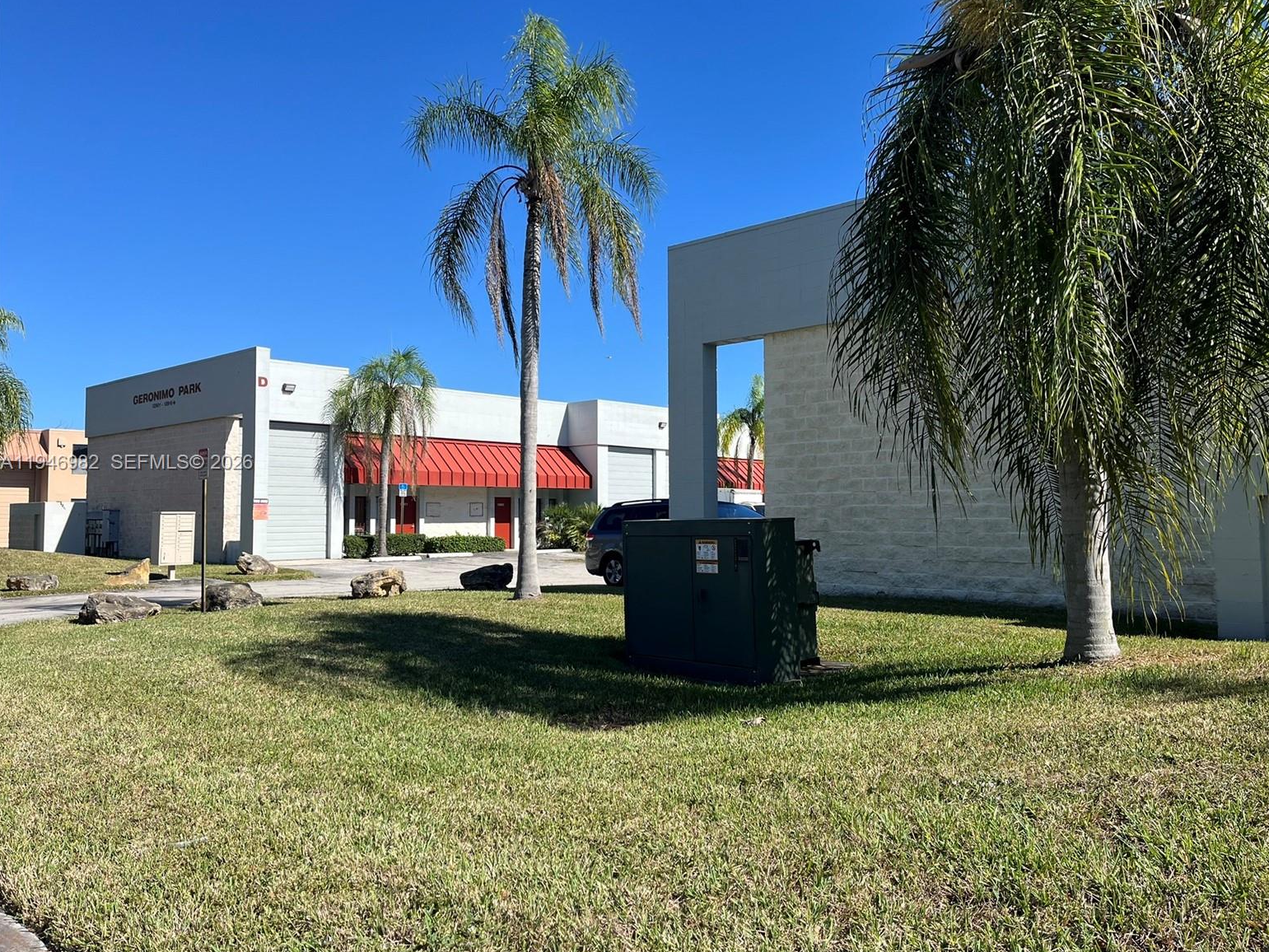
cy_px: 464
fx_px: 990
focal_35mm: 27
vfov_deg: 51.4
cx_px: 655
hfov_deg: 65.3
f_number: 1.6
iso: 50
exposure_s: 1/3135
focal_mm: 5.1
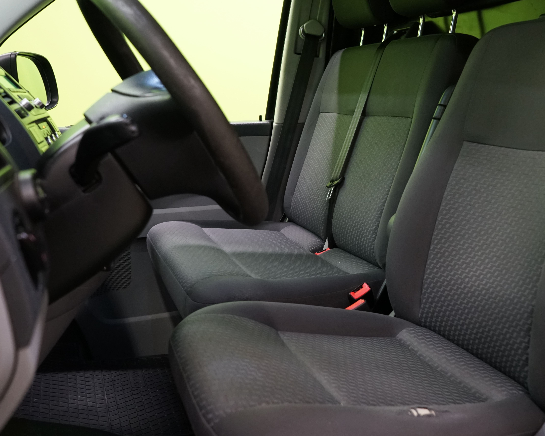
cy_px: 218
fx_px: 613
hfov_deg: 47.3
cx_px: 358
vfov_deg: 39.2
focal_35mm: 38
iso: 2000
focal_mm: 30
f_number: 5.6
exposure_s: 1/25
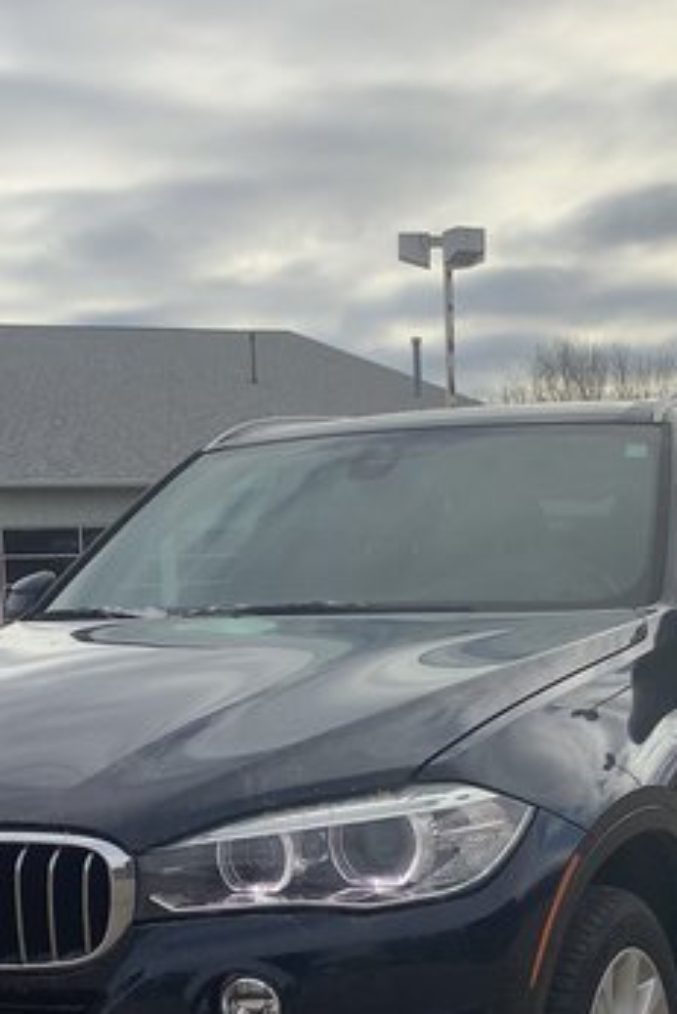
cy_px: 782
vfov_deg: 29.5
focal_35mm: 67
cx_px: 399
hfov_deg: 20.3
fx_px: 1888
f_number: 2.4
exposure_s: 1/1812
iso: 25
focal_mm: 3.3
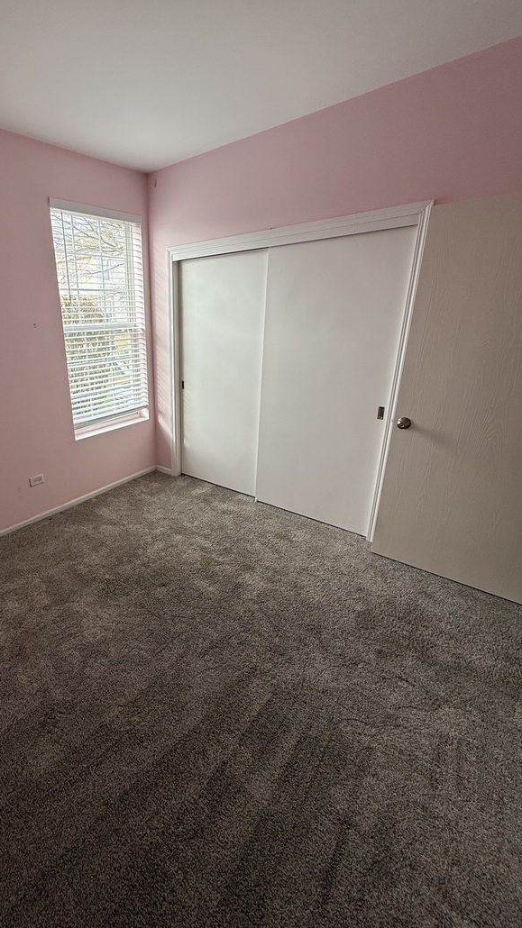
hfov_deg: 64.8
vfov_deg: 99.3
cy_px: 450
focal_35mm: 16
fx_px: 394
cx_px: 161
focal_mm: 2.22
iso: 64
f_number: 2.2
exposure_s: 1/99
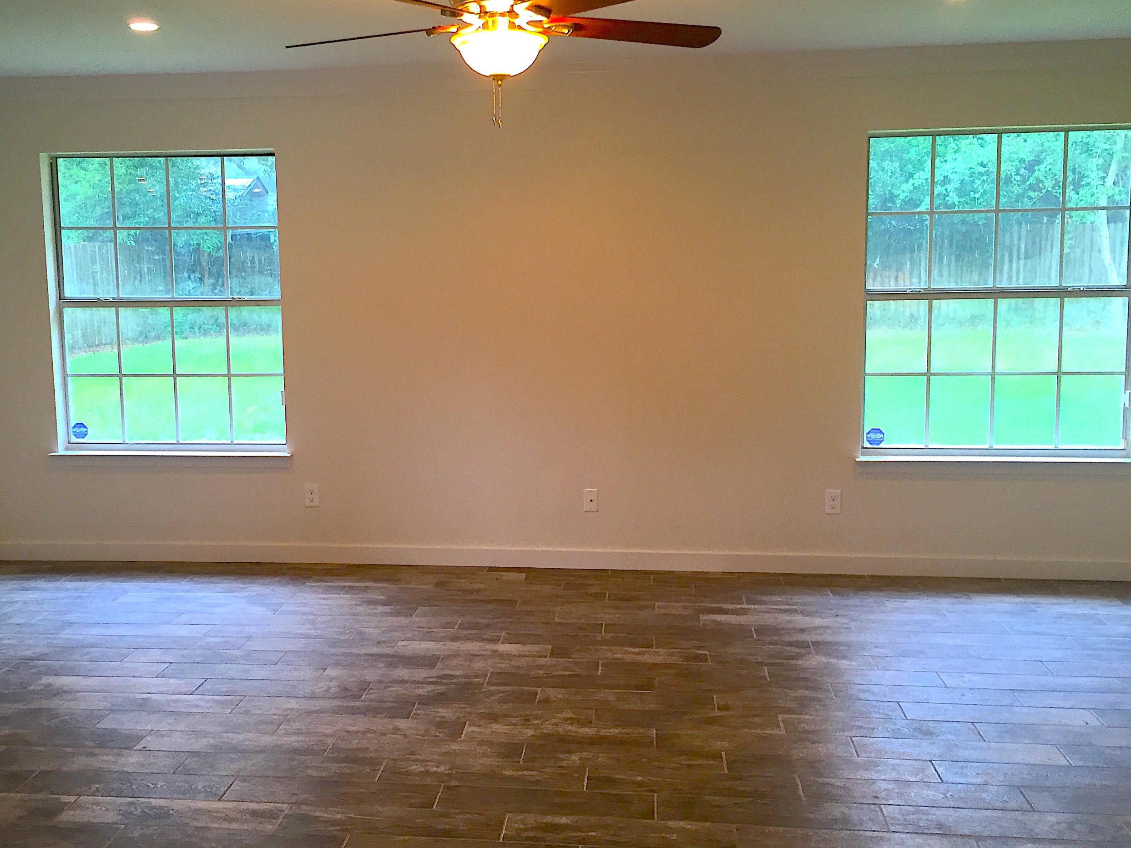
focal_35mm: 35
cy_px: 407
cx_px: 509
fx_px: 1143
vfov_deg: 40.7
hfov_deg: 52.5
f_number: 2.2
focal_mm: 4.15
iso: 40
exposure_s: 1/30
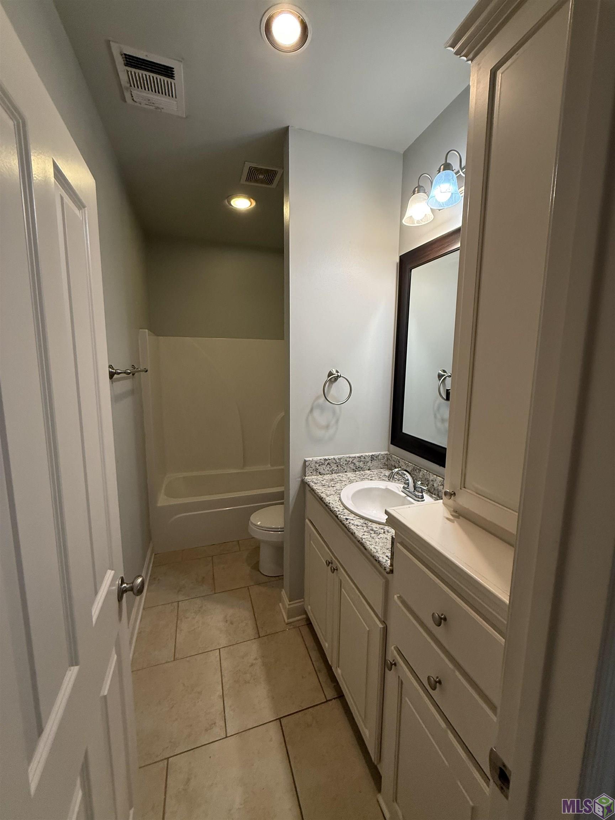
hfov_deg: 85.7
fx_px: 332
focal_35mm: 14
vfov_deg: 102.1
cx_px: 308
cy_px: 410
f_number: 2.2
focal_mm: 2.22
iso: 320
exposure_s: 1/120
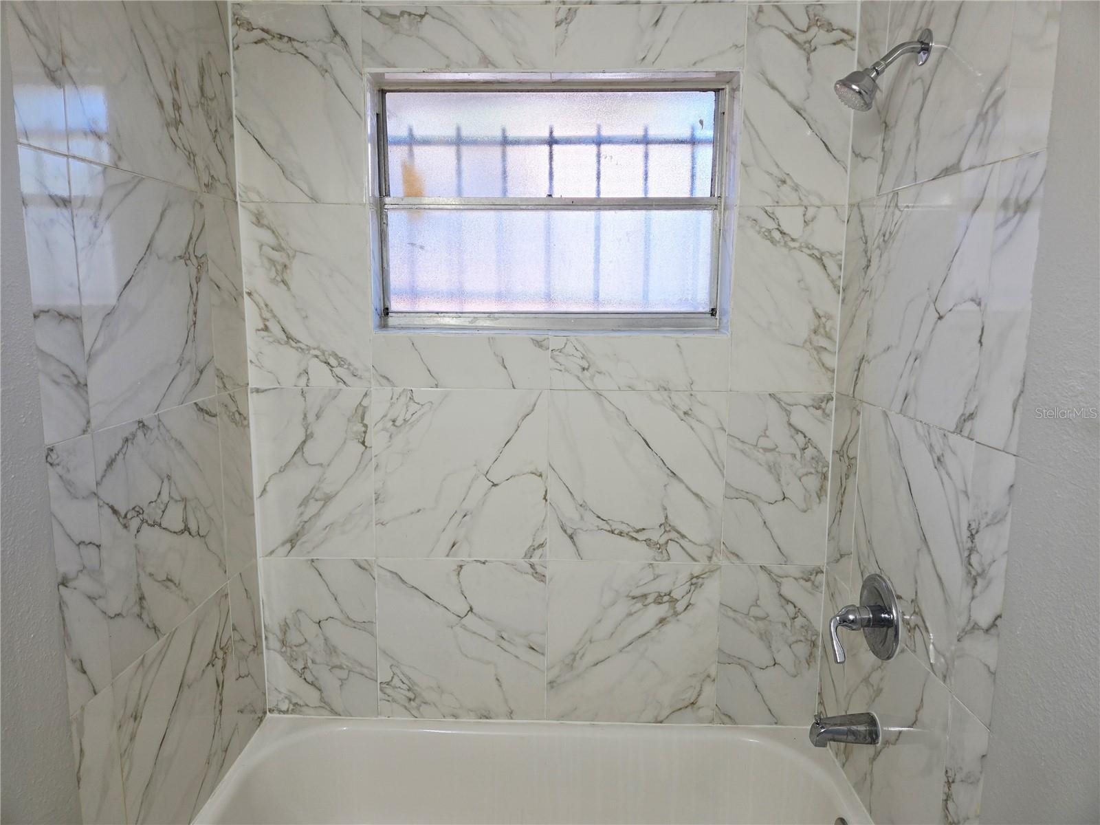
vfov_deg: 58.9
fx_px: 731
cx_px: 550
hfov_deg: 73.9
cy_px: 412
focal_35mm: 23
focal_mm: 5.4
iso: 32
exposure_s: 1/120
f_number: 1.8
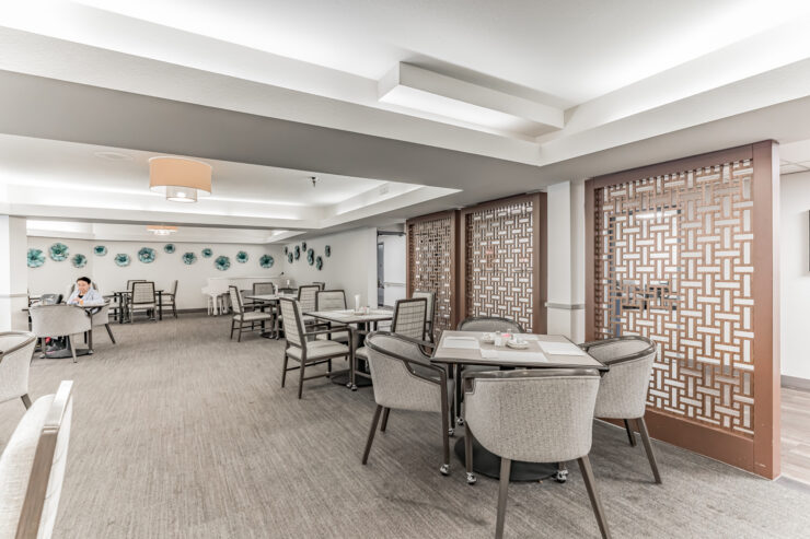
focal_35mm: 17
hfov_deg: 93.6
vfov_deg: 70.7
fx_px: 380
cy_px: 270
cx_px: 405
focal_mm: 16.9
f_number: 8
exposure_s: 1/13
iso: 200
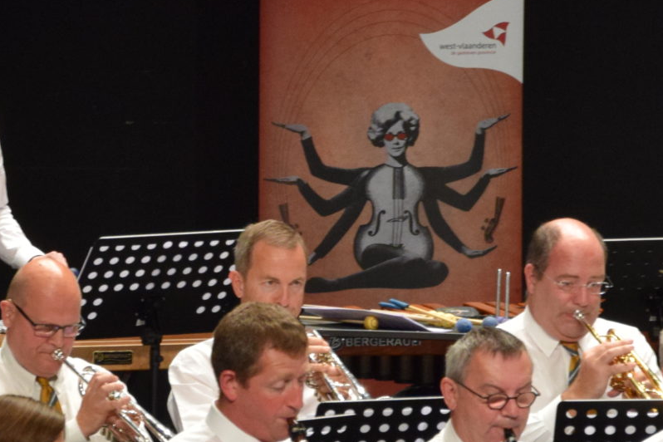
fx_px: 7974
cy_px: 344
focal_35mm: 433
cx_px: -34
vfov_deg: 3.2
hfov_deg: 4.8
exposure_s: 1/125
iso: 1600
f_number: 5.6
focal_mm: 90
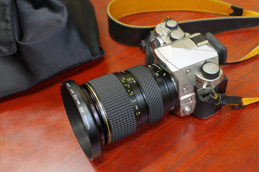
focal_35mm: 52
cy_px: 86
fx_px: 378
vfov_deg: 25.8
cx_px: 130
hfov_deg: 37.9
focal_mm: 35
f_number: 5.6
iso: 800
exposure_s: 1/10
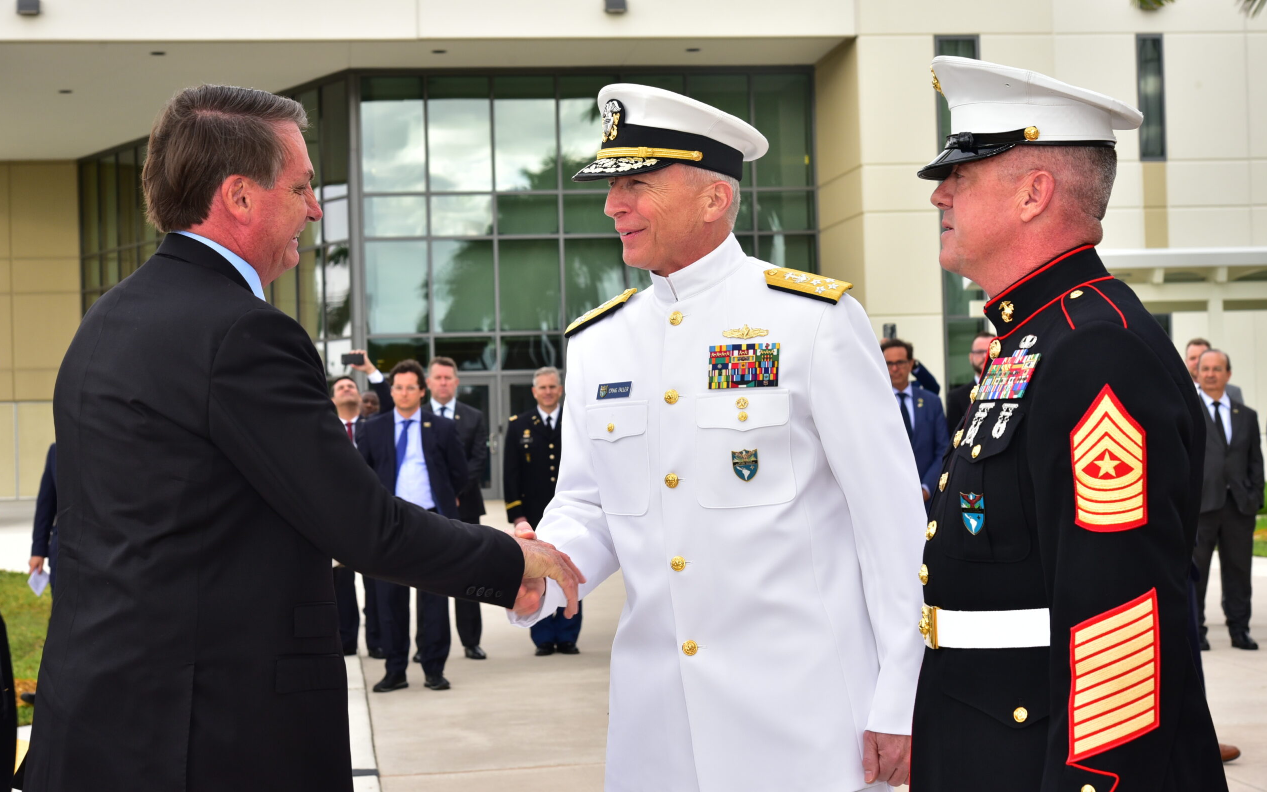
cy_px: 375
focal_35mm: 67
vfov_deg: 19.4
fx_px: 2314
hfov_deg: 30.6
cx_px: 638
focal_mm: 65
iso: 560
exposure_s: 1/125
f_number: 9.5
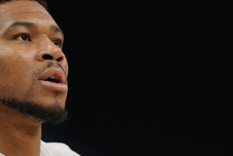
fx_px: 4763
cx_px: 135
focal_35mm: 736
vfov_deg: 1.9
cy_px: 87
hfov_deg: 2.8
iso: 3200
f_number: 3.2
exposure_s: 1/1600
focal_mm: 400
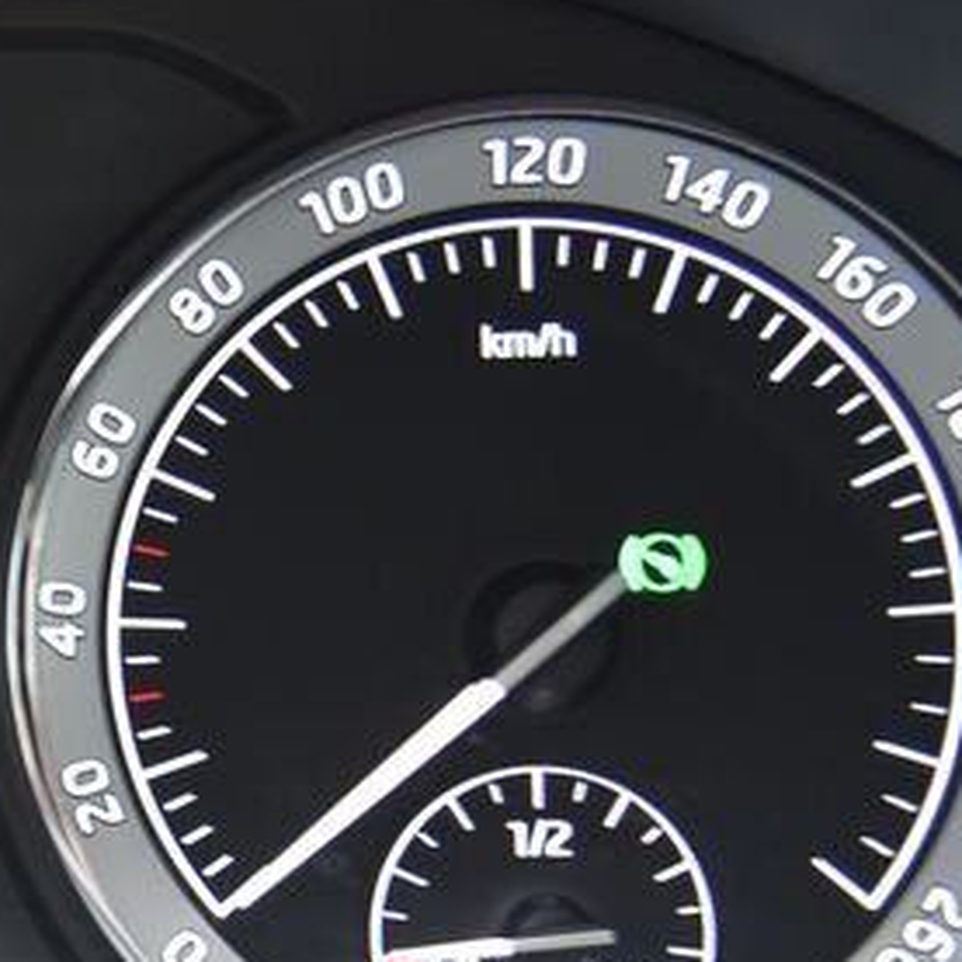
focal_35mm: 151
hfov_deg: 11.2
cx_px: -385
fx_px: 4748
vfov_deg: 11.6
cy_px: 556
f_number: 4
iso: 500
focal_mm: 48
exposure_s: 1/10
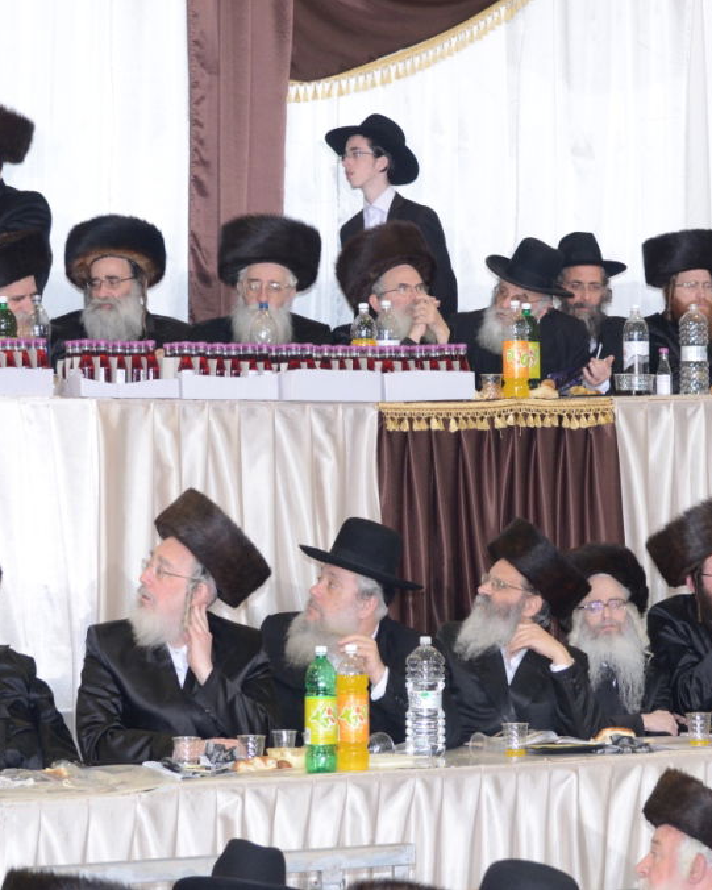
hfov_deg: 10.4
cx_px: 521
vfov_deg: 12.9
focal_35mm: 149
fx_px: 3924
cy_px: 445
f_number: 5.6
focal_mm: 70
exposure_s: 1/100
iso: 800
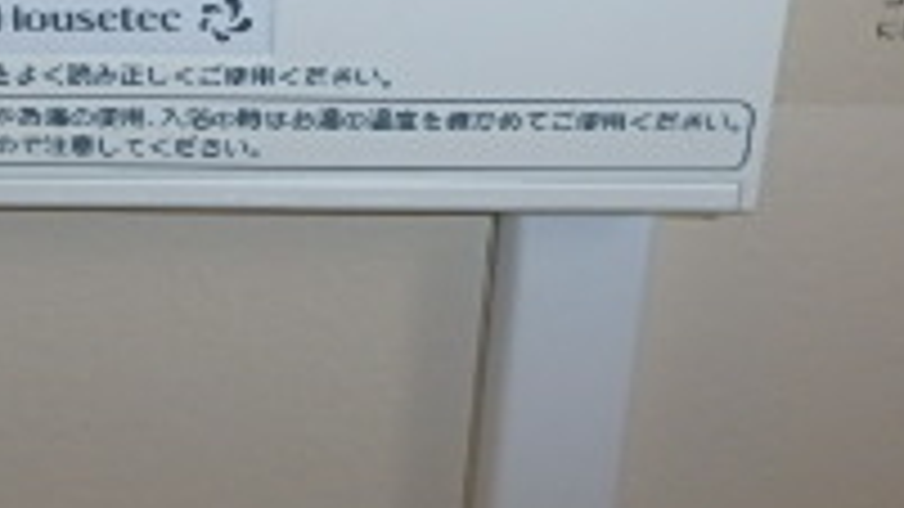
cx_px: 162
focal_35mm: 73
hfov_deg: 28.3
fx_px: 1750
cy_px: -310
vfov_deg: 15.0
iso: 125
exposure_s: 1/30
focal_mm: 3.7
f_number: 3.5
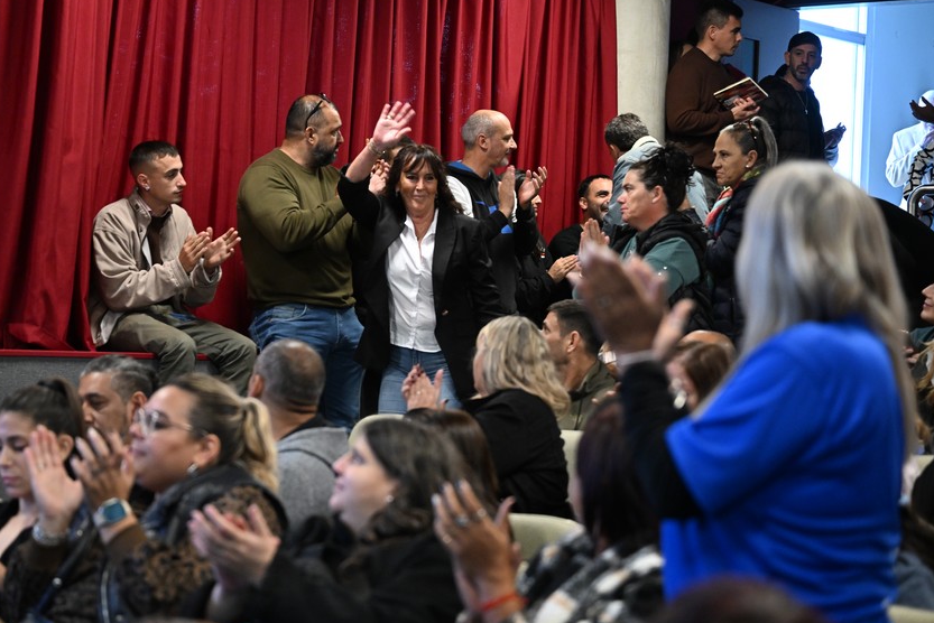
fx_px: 2180
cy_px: 340
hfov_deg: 24.2
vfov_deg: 16.3
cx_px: 385
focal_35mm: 84
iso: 3200
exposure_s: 1/250
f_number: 2.8
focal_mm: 70
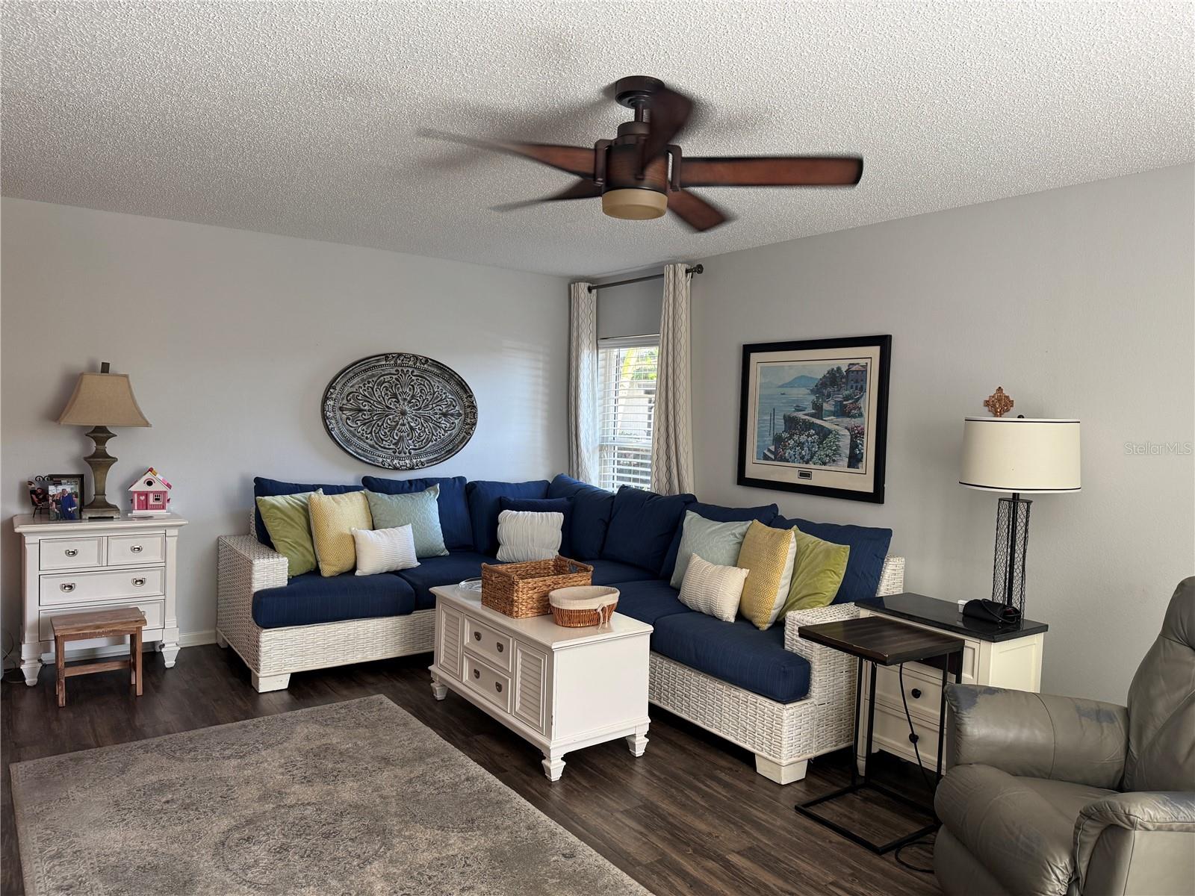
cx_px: 598
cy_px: 448
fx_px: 829
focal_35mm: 24
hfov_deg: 71.6
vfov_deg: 56.8
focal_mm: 6.76
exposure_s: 1/60
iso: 160
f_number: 1.78
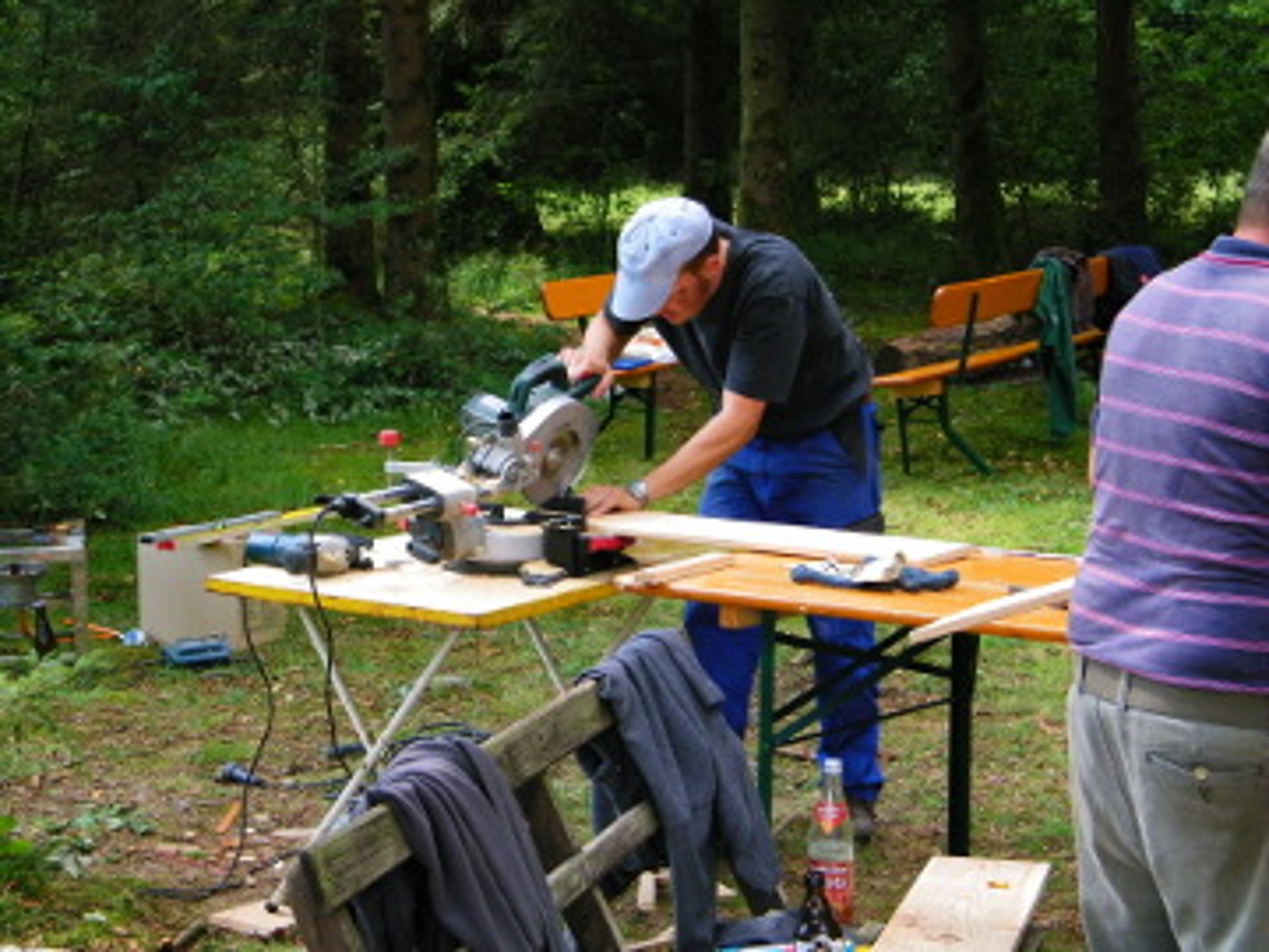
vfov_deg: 20.4
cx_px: 634
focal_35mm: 72
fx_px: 2639
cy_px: 476
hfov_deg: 27.0
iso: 200
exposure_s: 1/125
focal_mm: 12.9
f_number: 4.3
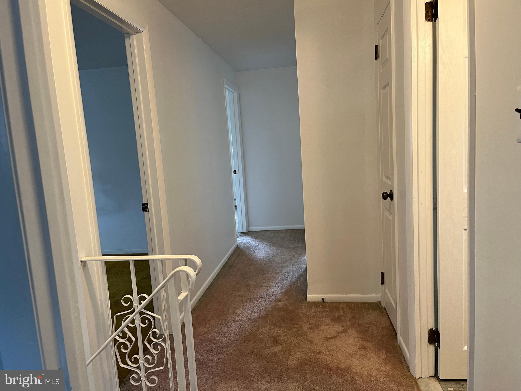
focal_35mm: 26
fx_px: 391
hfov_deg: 67.3
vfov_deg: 53.1
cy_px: 196
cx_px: 260
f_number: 1.6
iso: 160
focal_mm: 5.1
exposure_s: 1/60
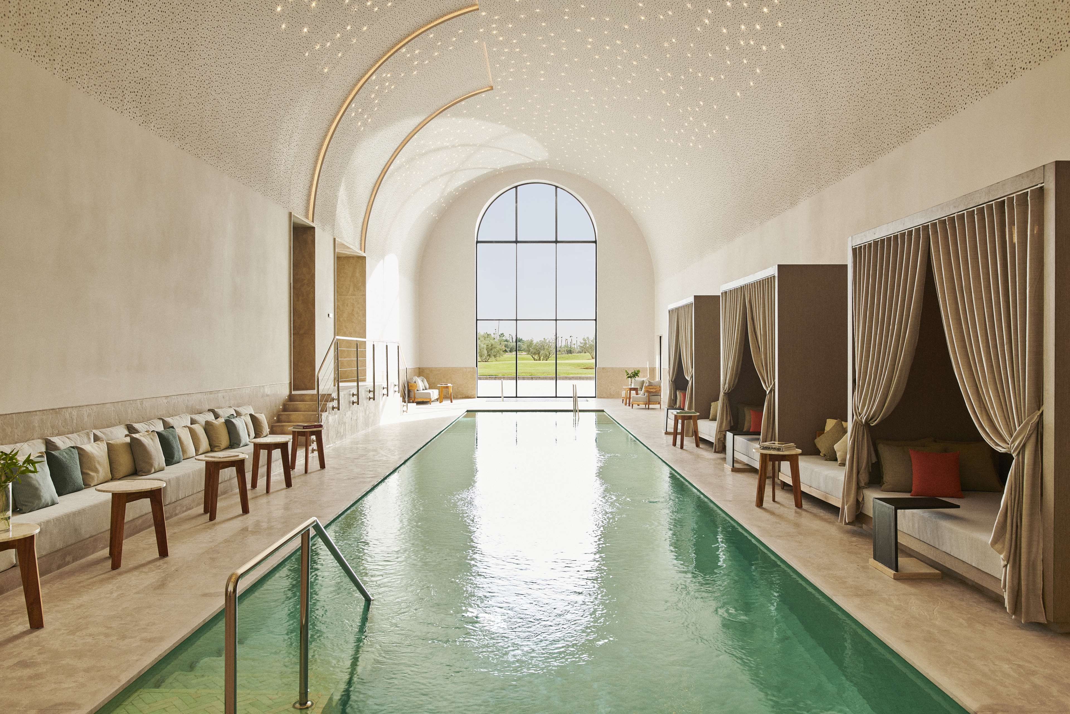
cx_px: 535
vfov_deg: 49.6
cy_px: 357
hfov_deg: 69.4
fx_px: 773
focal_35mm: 26
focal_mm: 26
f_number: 5.6
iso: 100
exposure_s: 1/15
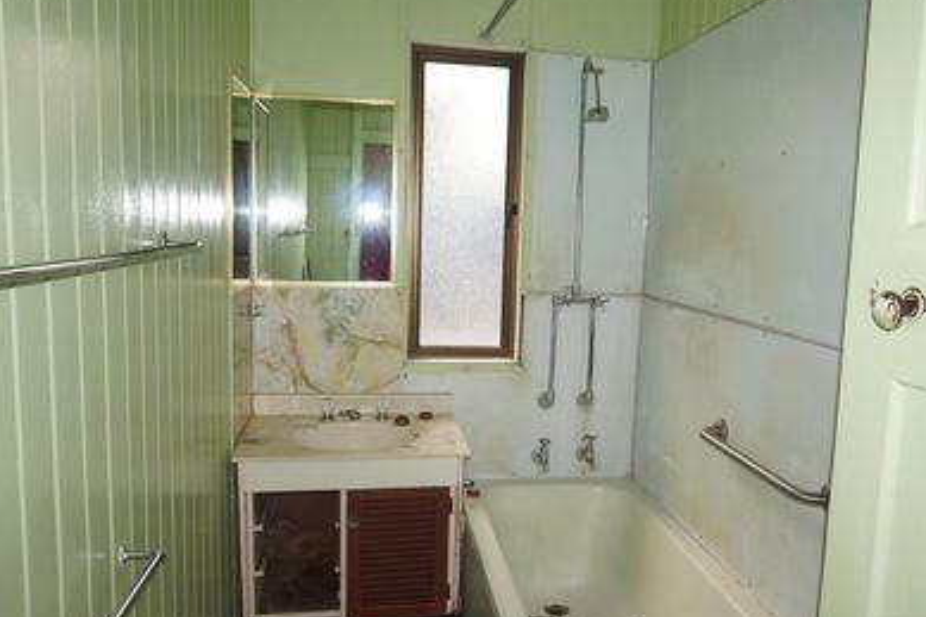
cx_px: 519
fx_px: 746
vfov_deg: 44.9
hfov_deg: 63.5
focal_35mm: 29
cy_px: 318
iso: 320
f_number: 4
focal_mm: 16
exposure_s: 1/160
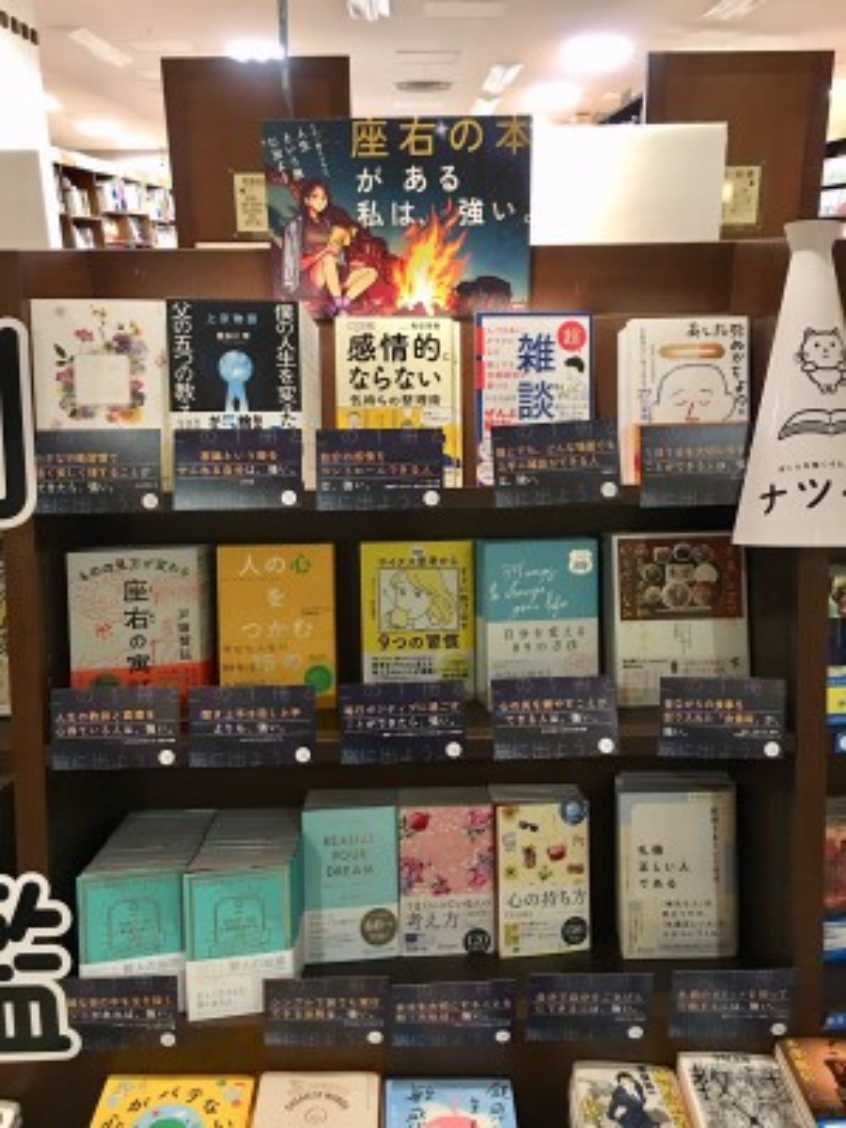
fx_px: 945
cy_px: 564
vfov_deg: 61.7
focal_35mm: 29
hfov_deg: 48.2
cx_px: 423
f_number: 2.2
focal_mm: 4.15
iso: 100
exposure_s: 1/15
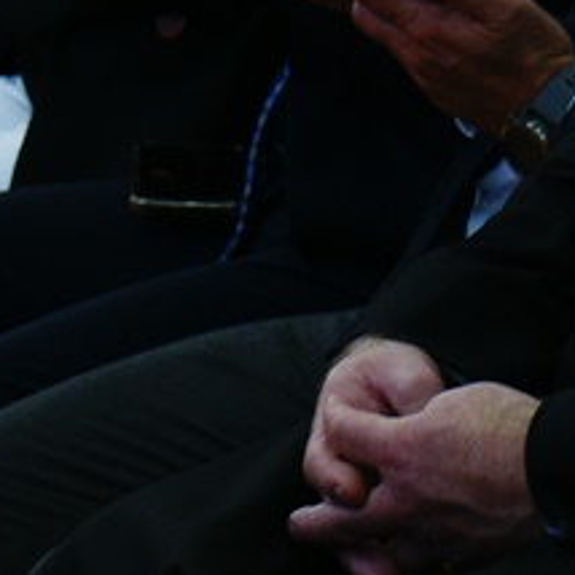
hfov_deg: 3.9
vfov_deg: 3.9
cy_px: -318
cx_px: 236
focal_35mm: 447
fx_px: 8400
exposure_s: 1/50
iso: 800
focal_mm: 75
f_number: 7.1
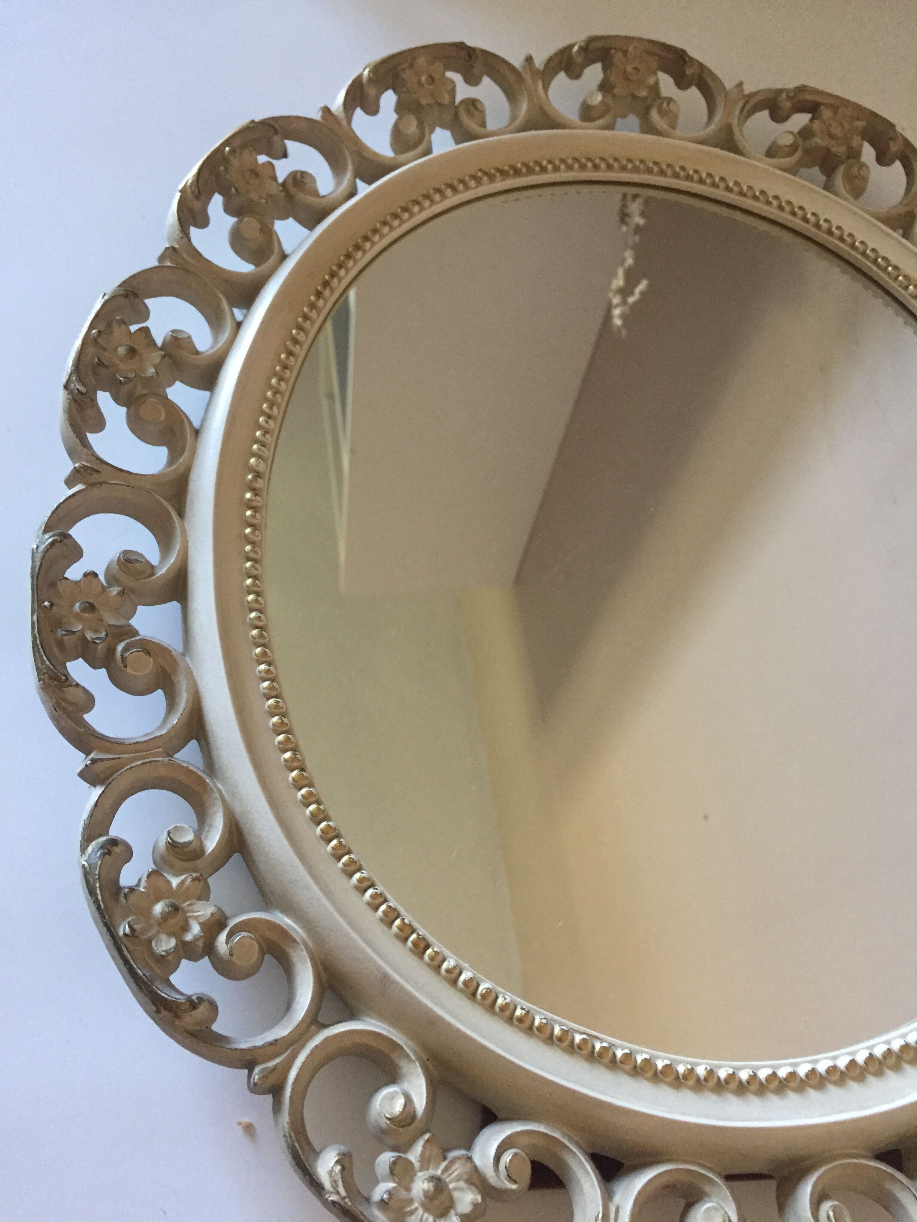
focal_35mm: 29
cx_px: 458
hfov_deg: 48.2
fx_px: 1024
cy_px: 611
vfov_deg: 61.7
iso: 200
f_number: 2.2
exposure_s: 1/33
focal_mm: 4.15
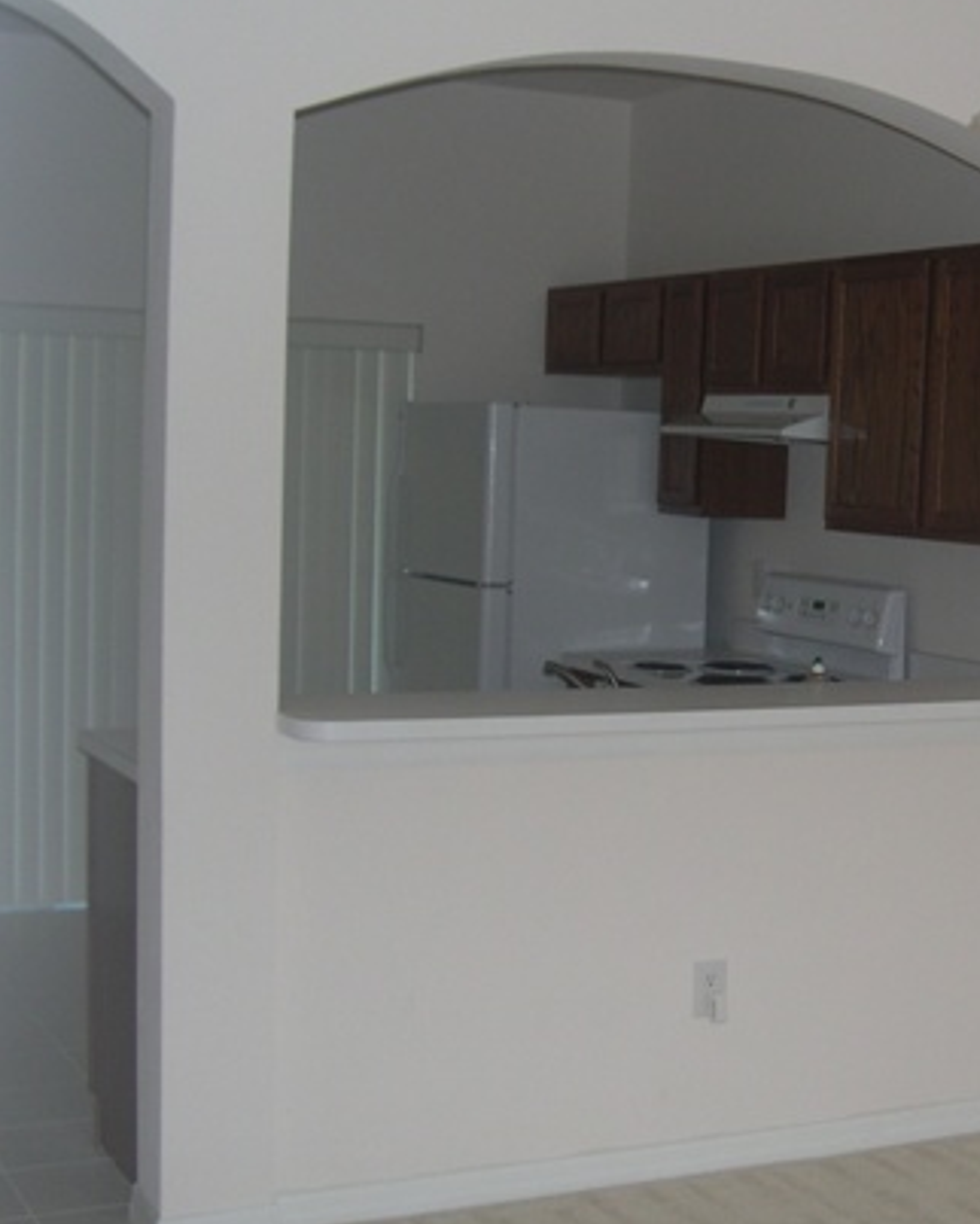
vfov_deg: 31.9
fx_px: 2137
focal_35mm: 59
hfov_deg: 24.9
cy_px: 621
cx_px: 919
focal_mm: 8
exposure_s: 1/60
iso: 100
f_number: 2.8
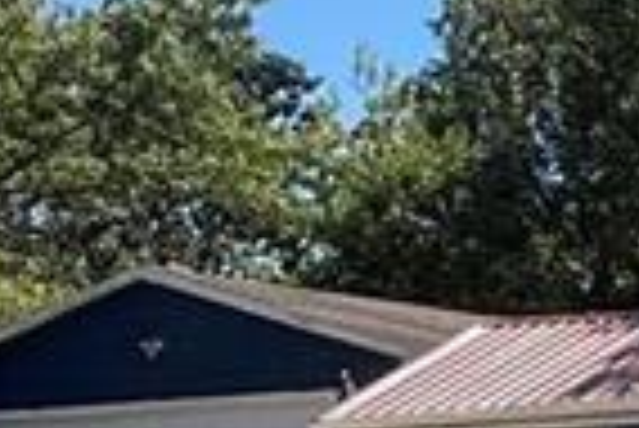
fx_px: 1866
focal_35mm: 105
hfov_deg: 15.3
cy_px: 252
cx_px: 1314
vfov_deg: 13.1
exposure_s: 1/1235
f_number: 2.2
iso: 50
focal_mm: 2.22
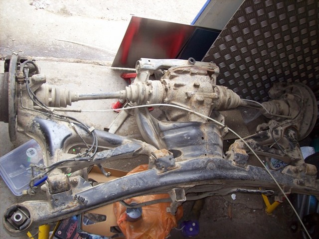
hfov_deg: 51.4
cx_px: 160
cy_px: 120
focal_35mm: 36
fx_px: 332
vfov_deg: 39.7
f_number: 2.7
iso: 80
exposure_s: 1/64
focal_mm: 6
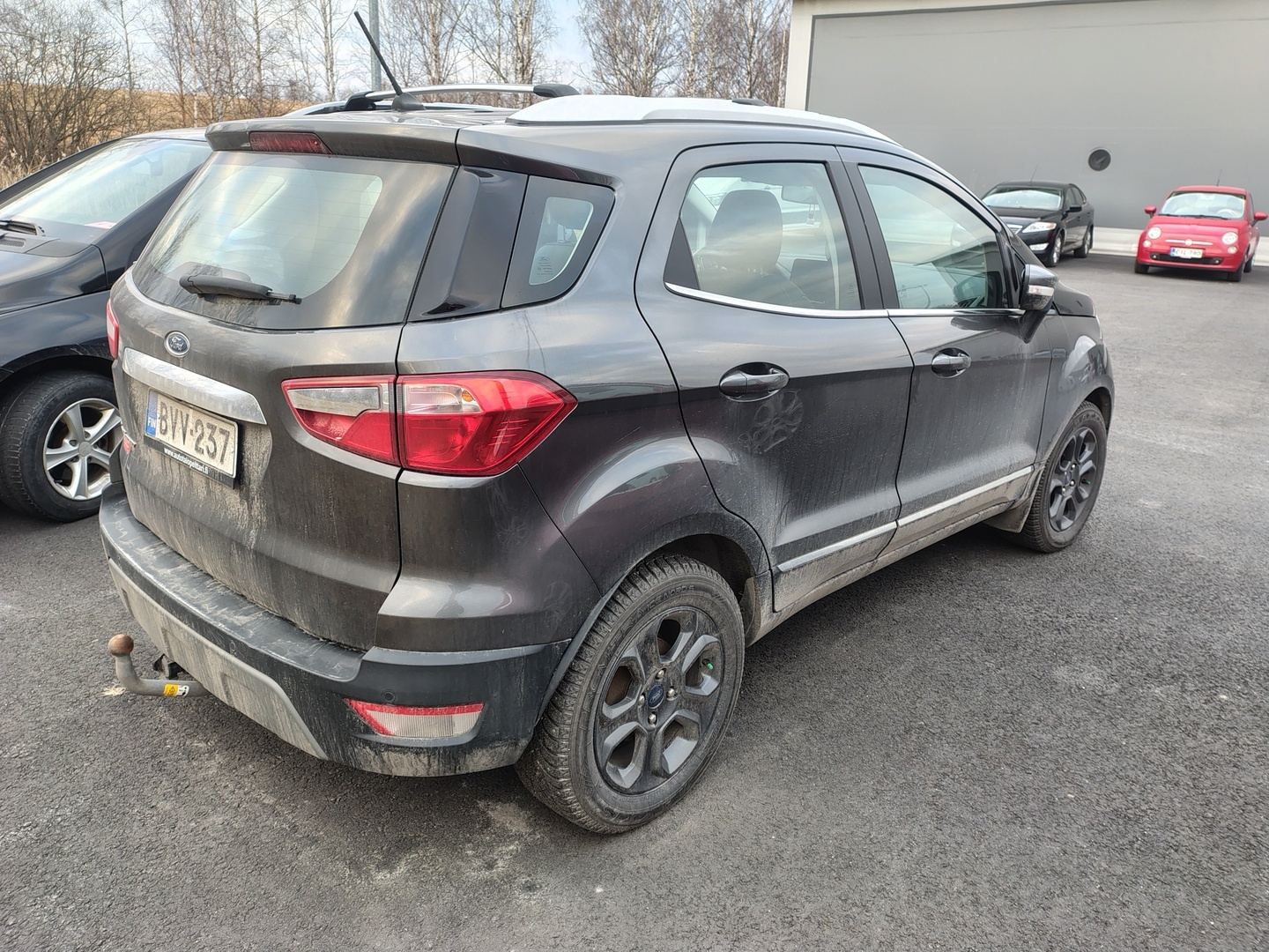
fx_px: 916
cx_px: 634
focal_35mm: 25
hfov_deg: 69.4
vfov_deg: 54.9
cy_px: 476
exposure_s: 1/100
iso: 283
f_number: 1.7
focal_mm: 4.71
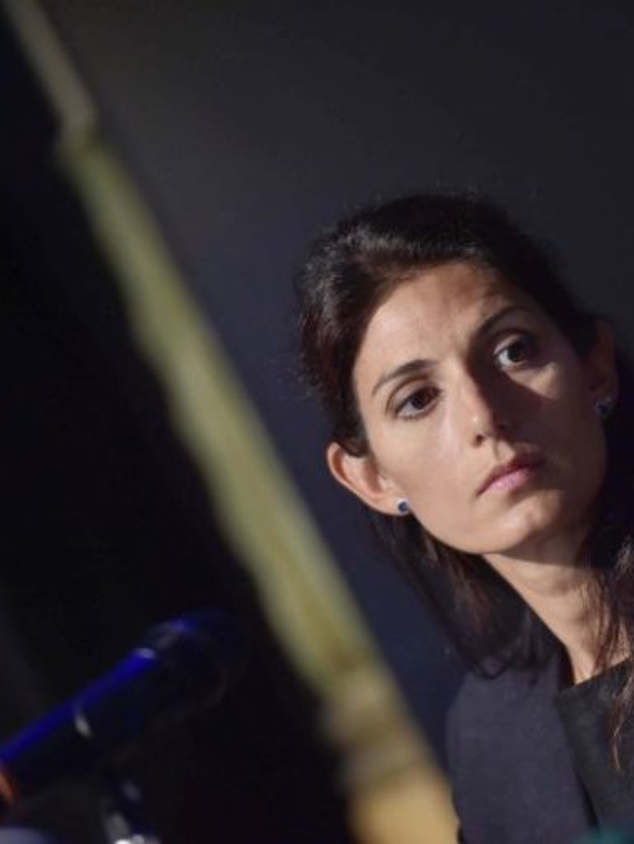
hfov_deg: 5.1
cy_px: 422
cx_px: 543
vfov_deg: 6.8
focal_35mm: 290
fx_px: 7079
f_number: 4.5
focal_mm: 200
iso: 4000
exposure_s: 1/250
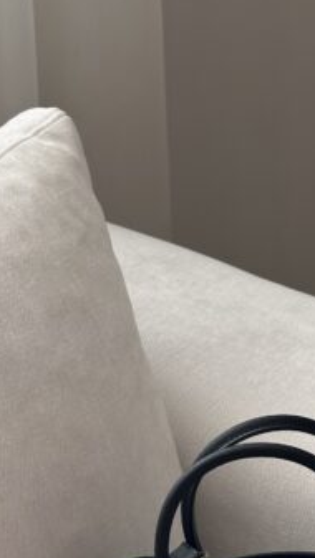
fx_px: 1838
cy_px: 361
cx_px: 172
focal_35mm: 124
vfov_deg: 17.3
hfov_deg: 9.8
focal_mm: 6.86
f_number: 1.78
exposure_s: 1/132
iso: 50
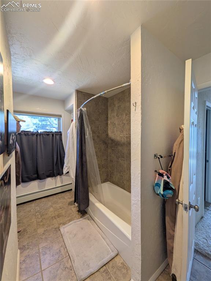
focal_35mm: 14
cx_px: 106
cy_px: 140
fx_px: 114
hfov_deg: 85.7
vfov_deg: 102.1
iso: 102
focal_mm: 1.85
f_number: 2.2
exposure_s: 1/60
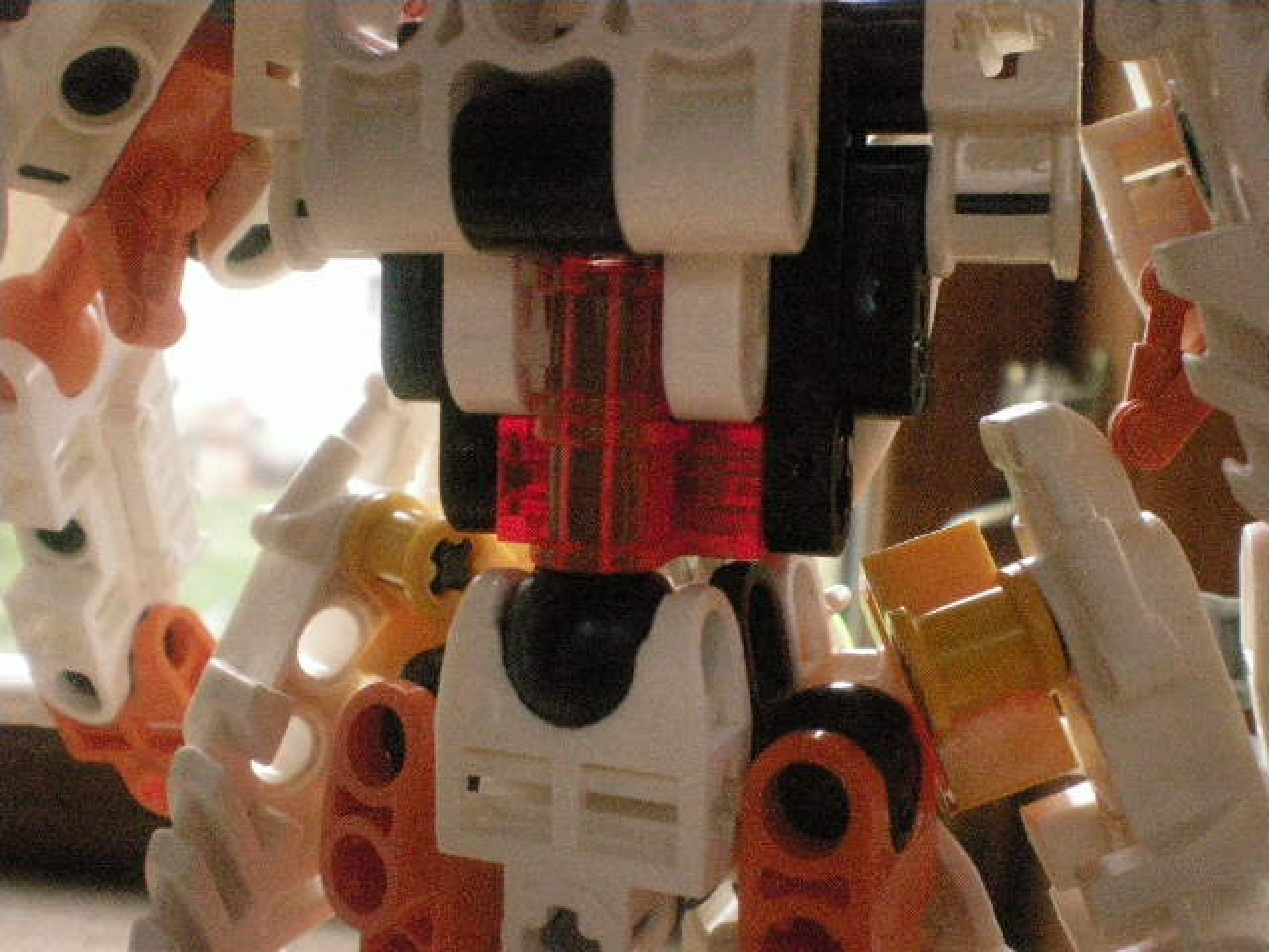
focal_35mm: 38
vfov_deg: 37.7
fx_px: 1393
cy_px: 476
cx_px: 634
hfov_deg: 49.0
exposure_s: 1/217
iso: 1000
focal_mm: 6.3
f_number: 4.6
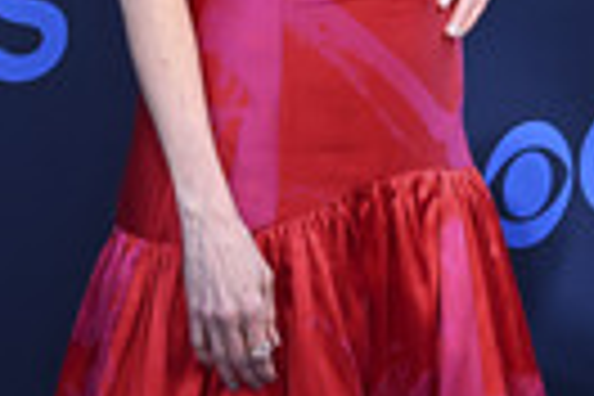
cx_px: 290
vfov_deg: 10.3
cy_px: -130
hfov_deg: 15.8
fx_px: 2145
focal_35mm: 130
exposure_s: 1/200
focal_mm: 38
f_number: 5.6
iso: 320
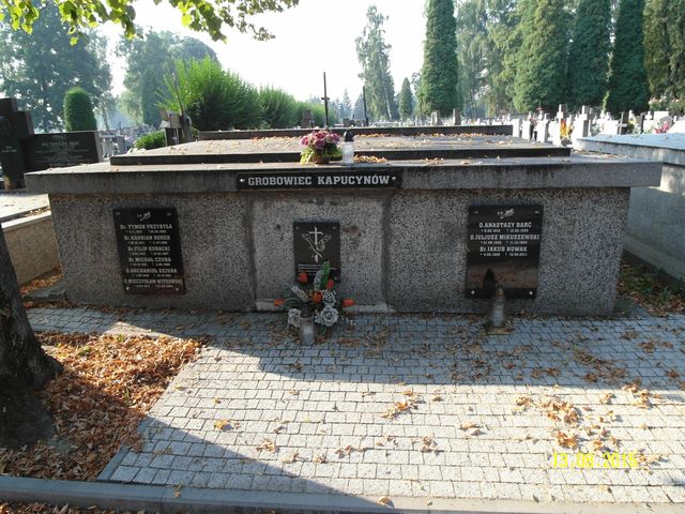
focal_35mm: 24
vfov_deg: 56.8
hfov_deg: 71.6
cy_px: 257
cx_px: 342
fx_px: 475
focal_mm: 5.2
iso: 80
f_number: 3.4
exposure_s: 1/125
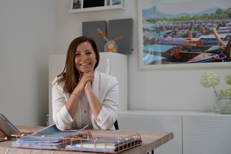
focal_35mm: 51
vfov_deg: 26.5
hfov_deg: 38.9
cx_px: 116
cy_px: 77
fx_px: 327
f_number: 2.8
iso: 400
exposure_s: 1/125
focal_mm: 51
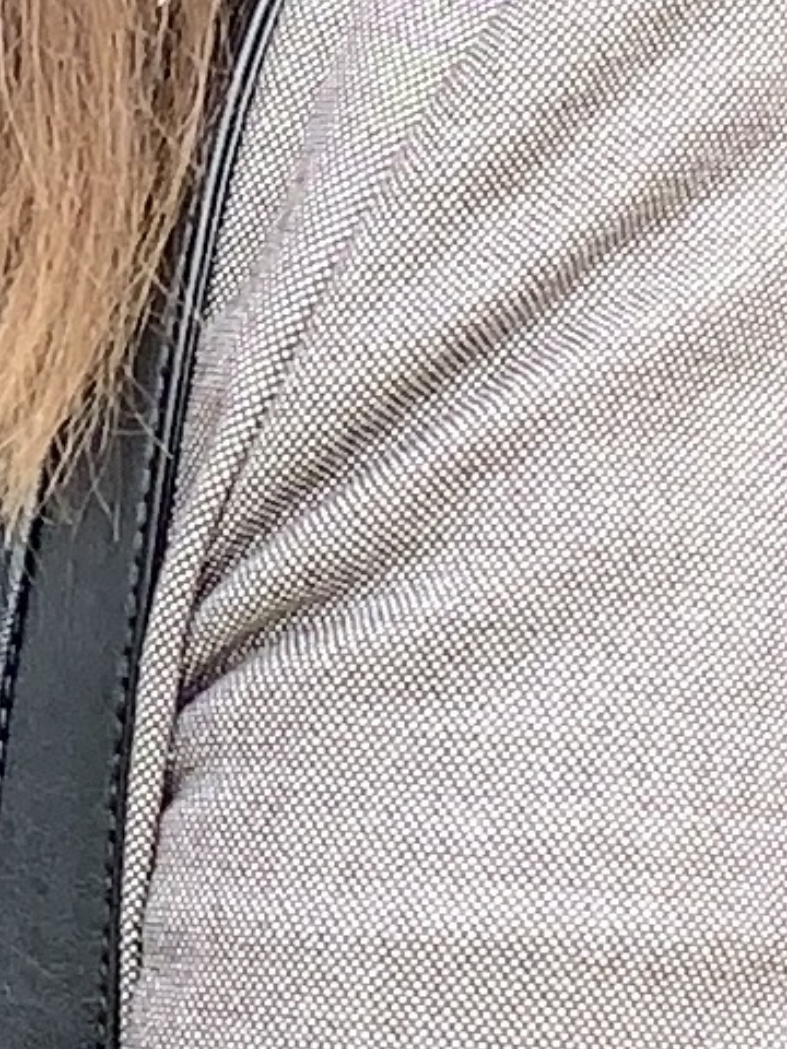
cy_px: -254
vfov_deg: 18.6
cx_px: -249
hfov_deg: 14.3
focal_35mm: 99
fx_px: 3001
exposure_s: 1/121
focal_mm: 4.25
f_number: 1.8
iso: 50
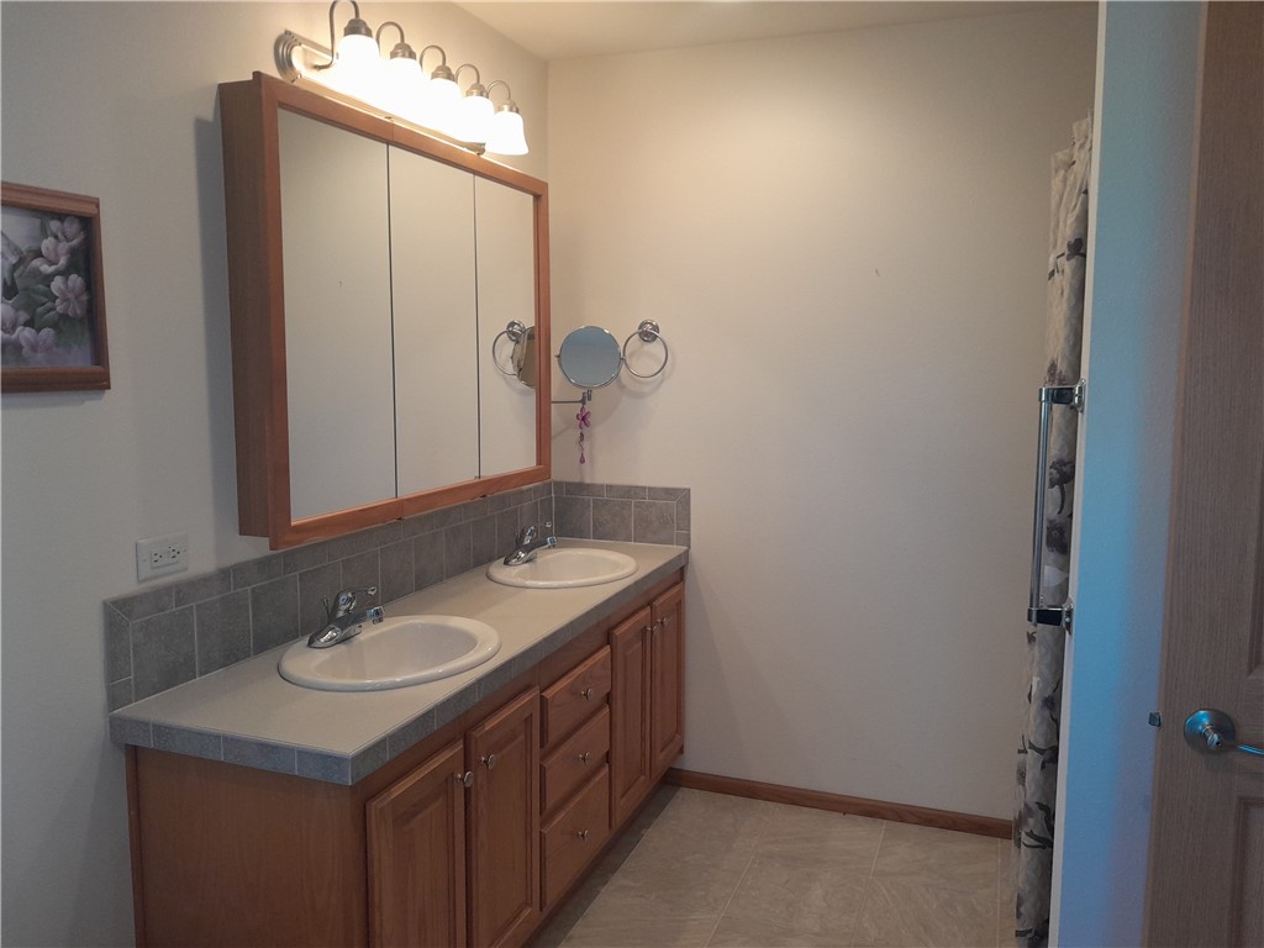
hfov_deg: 65.3
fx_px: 986
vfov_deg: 51.4
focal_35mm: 27
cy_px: 474
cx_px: 632
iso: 125
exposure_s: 1/60
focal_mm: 4
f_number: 1.8
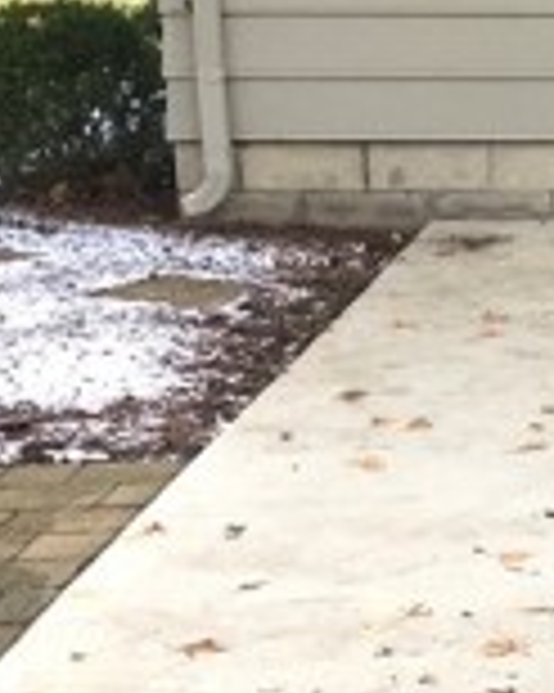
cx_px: 1081
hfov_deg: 10.2
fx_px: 2893
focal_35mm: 141
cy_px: 194
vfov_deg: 13.6
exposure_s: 1/120
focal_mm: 4.15
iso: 40
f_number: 2.2
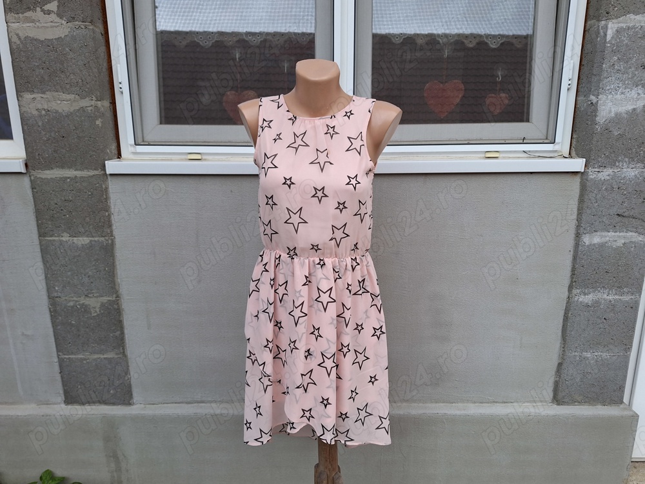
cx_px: 322
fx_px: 429
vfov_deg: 58.9
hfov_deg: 73.9
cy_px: 242
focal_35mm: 23
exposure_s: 1/50
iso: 100
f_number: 1.8
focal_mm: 5.54
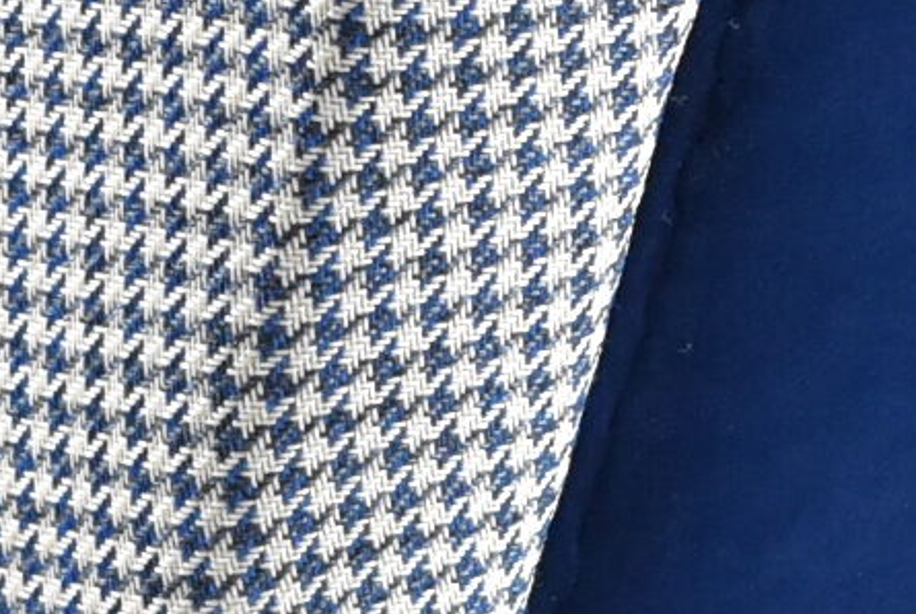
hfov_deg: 7.0
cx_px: 595
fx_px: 7449
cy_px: 359
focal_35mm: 292
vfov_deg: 4.7
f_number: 4.2
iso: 1000
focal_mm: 29
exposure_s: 1/125
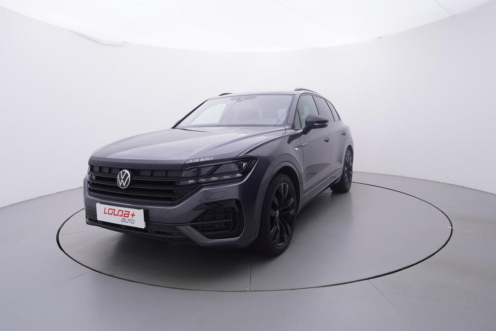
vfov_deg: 54.1
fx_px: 324
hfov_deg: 74.8
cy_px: 161
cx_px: 255
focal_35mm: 24
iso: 200
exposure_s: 1/80
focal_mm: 15
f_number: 5
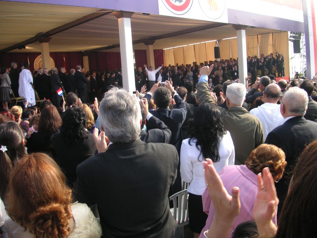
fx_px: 339
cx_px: 158
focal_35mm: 37
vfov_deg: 38.7
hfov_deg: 50.1
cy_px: 119
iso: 50
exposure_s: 1/250
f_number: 2.8
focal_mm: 6.1
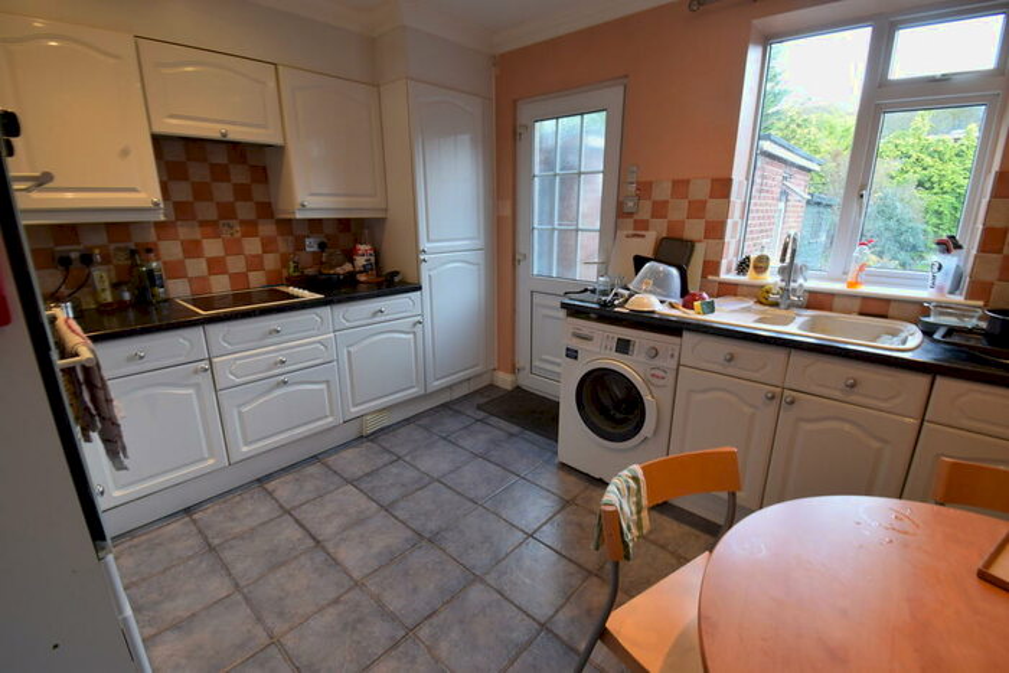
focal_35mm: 15
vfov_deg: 77.4
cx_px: 504
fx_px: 420
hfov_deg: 100.4
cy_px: 336
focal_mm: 10
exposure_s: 1/1.6
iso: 100
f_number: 11
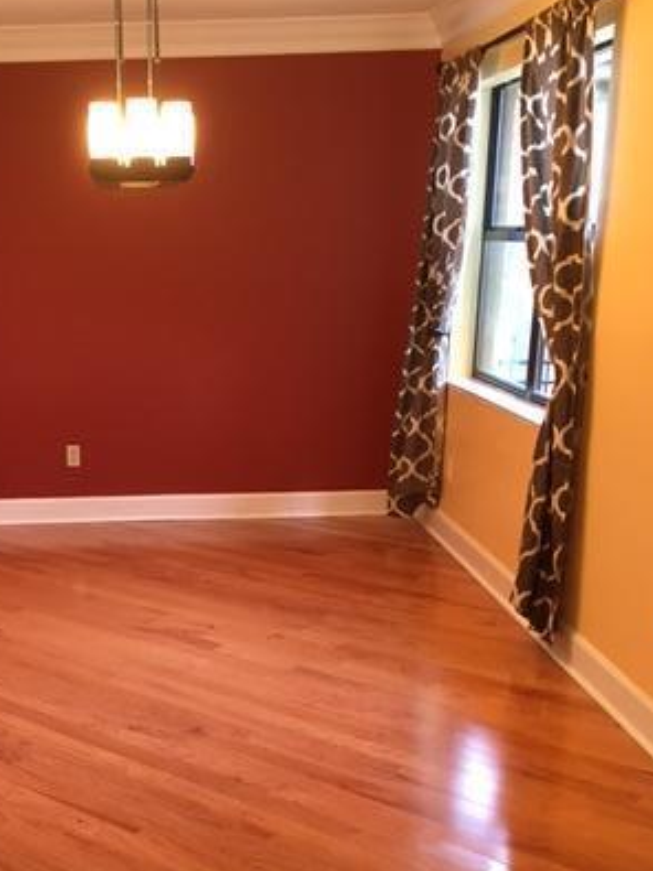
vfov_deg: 39.5
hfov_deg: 30.2
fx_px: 1183
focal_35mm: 47
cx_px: 143
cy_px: 642
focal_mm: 4.15
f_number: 2.2
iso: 125
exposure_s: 1/30
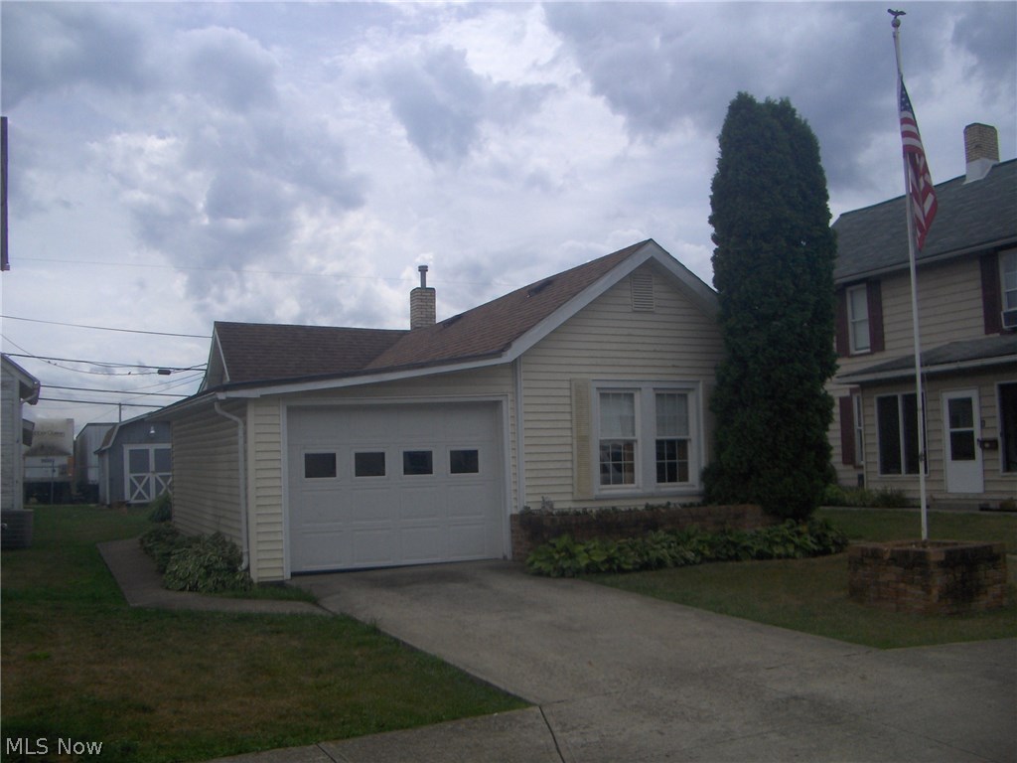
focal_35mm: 35
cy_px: 382
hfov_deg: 52.6
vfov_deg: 40.7
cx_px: 508
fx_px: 1028
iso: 100
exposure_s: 1/2041
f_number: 4.3
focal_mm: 5.8
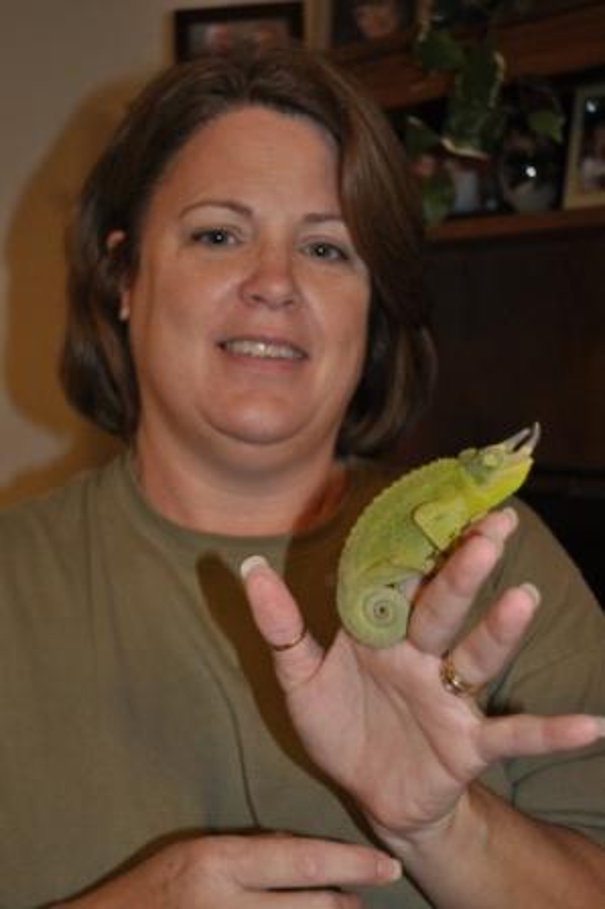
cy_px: 454
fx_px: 1288
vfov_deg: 38.9
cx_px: 302
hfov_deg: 26.4
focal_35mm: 51
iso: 800
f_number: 5
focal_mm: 34
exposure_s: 1/60
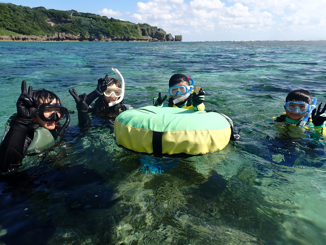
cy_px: 122
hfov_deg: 69.4
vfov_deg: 54.9
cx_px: 163
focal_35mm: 25
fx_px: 235
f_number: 8
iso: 100
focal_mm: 4.5
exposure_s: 1/160
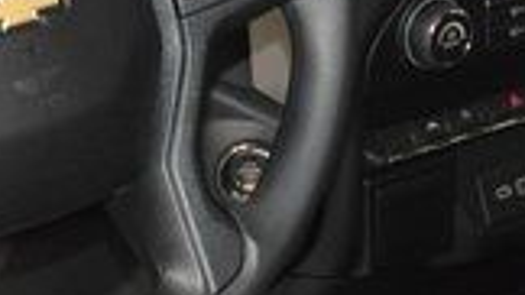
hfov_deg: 14.4
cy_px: 125
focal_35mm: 149
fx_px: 2074
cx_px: 181
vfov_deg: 8.1
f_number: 3.8
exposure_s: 1/125
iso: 3200
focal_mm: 24
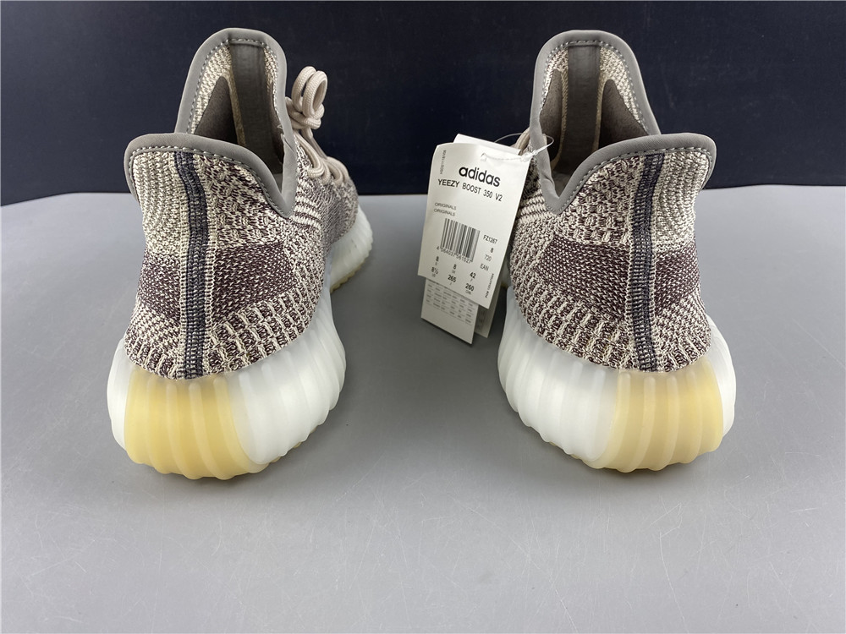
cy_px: 317
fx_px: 635
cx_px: 423
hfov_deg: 67.3
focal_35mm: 26
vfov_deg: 53.1
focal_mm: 4.25
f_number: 1.8
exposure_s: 1/100
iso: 64
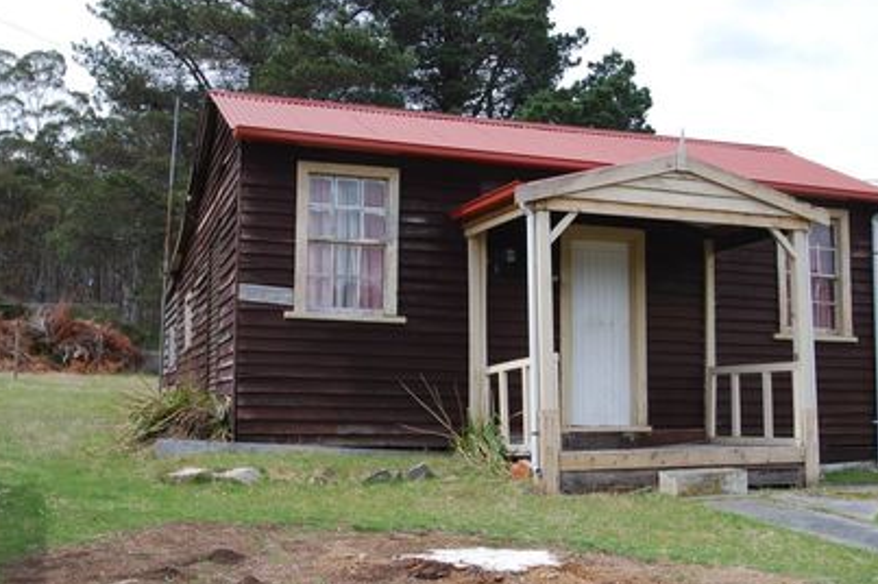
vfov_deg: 31.8
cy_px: 313
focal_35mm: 42
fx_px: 1023
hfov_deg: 46.4
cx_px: 466
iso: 100
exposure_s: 1/160
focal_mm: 24
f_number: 6.3
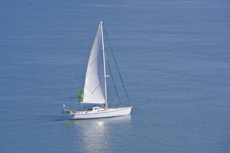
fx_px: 1278
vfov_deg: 6.9
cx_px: 115
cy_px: 76
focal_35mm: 200
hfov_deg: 10.3
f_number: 11
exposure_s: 1/500
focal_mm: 200
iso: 320
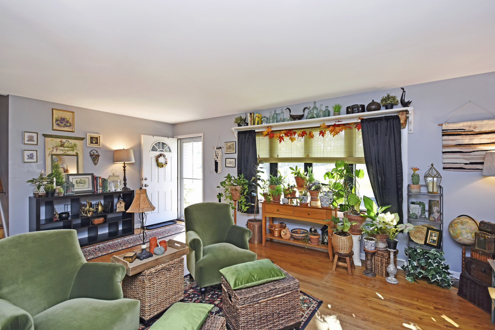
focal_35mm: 16
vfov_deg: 72.1
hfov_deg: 95.0
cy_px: 165
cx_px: 248
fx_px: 227
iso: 280
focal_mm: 11
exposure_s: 1/60
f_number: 4.2
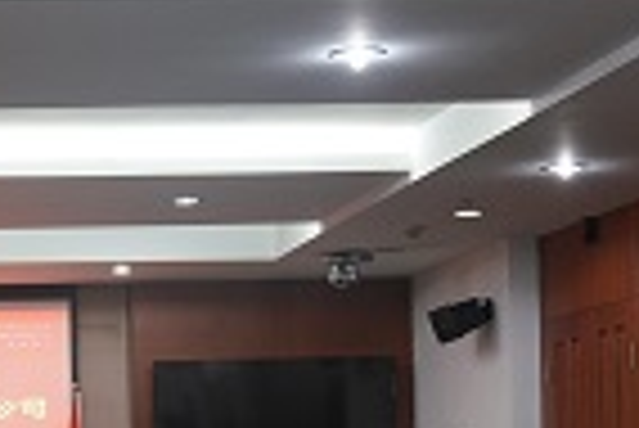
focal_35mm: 131
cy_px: 482
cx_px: -153
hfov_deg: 15.0
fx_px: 2328
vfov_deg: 10.4
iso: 2000
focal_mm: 31
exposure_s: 1/160
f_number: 4
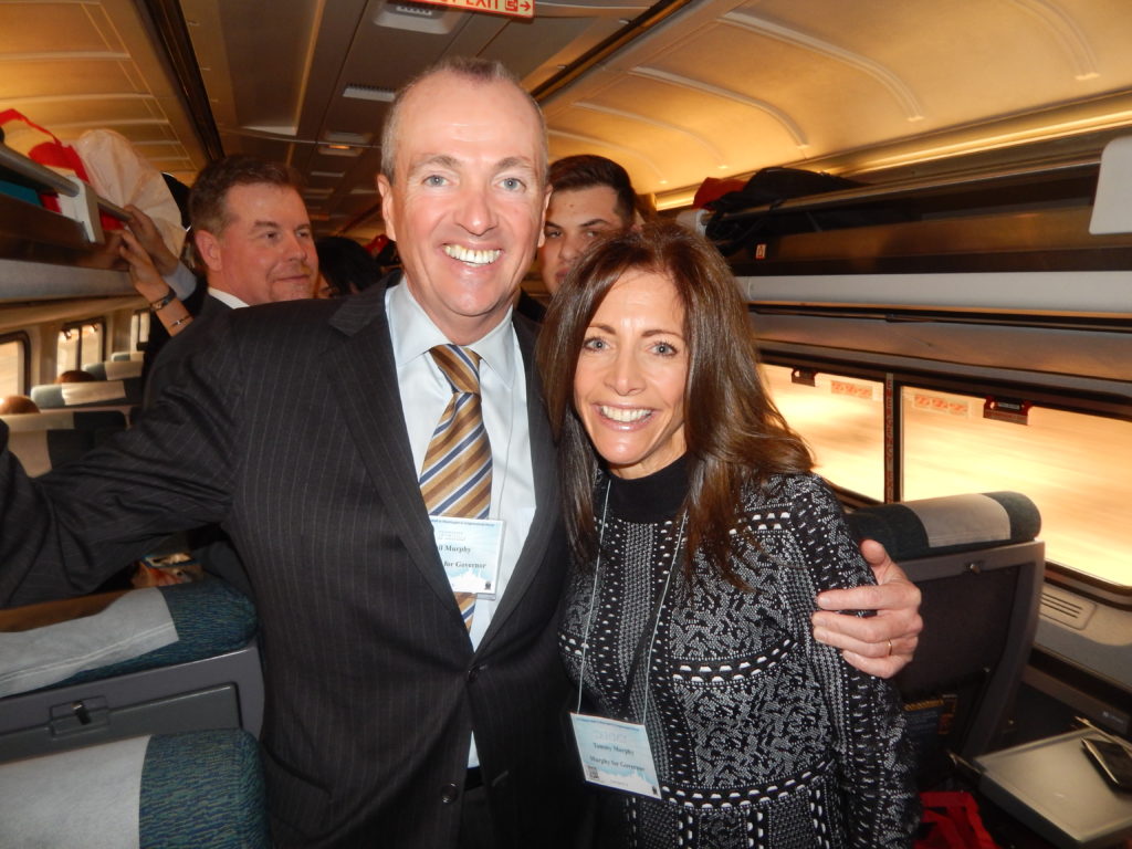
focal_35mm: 23
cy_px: 424
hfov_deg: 73.9
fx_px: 752
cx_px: 566
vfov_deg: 58.9
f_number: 3
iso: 200
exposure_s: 1/30
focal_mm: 4
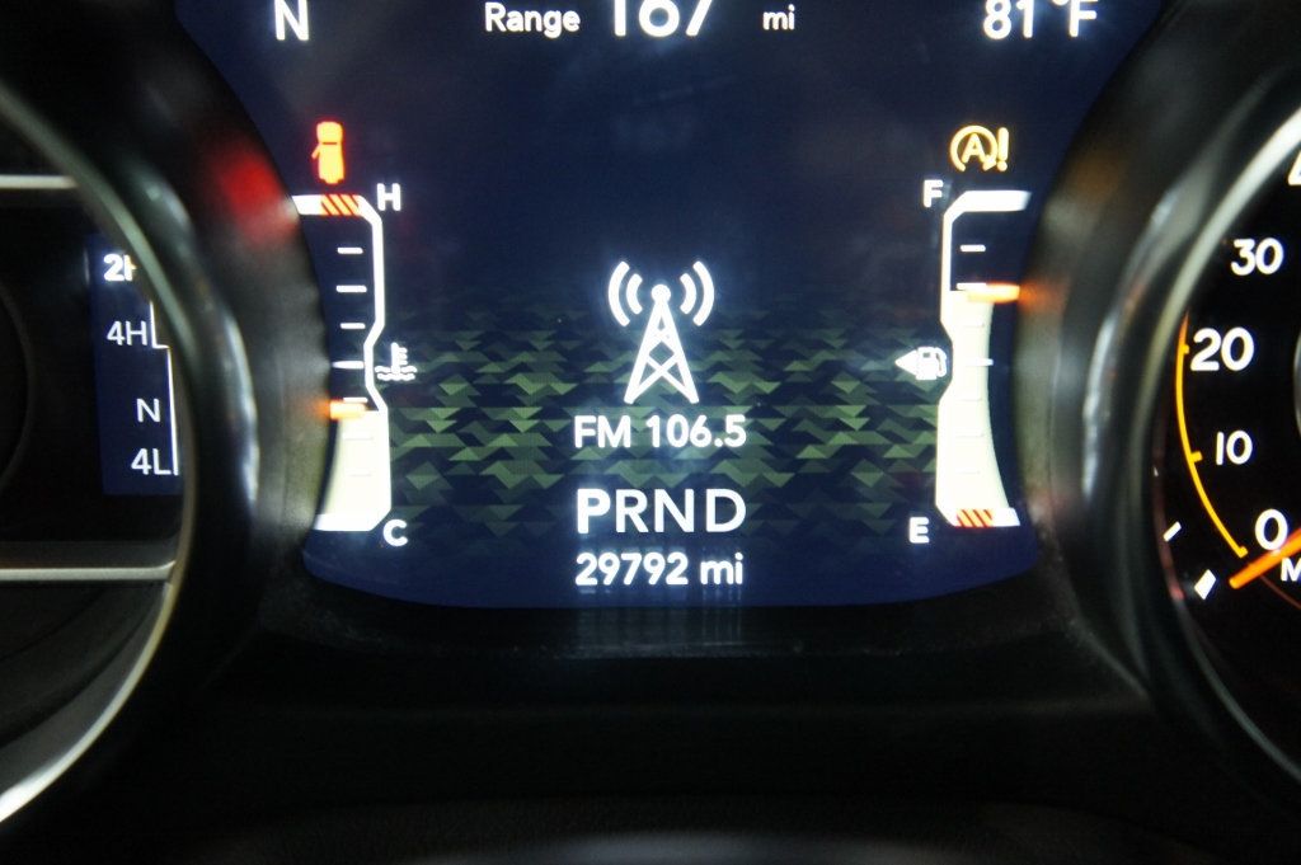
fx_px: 1733
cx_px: 650
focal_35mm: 48
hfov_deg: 41.1
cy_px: 432
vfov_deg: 28.0
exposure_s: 1/40
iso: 1600
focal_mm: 32
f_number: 4.5
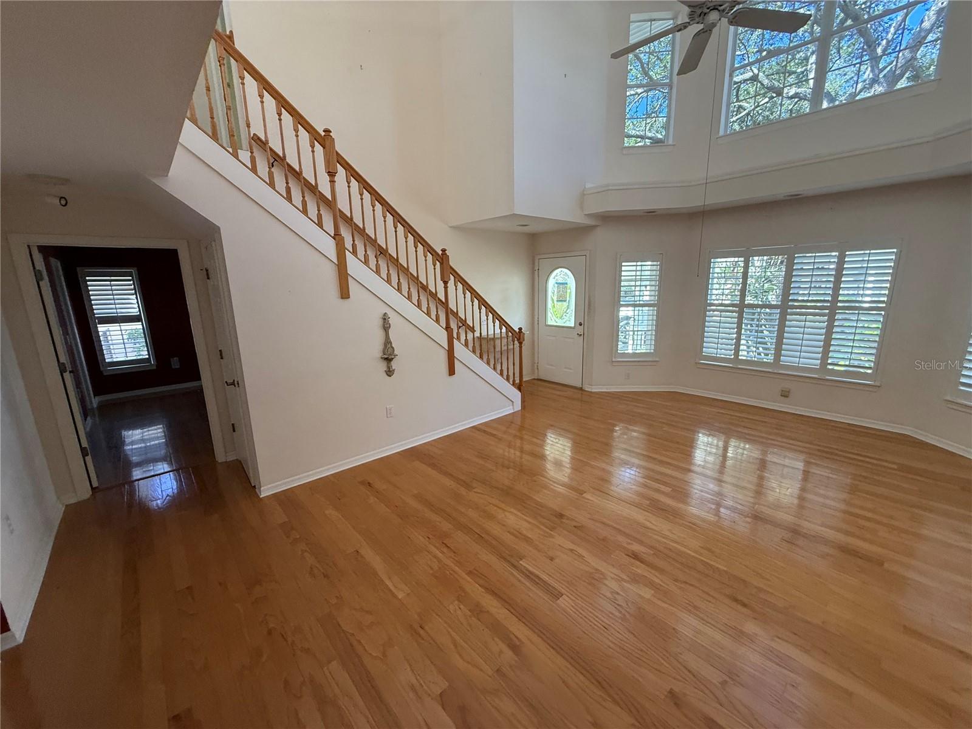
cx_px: 486
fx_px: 393
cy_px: 364
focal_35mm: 14
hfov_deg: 102.1
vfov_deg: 85.7
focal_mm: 2.22
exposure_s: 1/99
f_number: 2.2
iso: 250
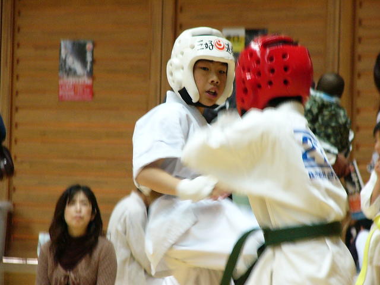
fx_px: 2272
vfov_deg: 7.2
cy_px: 142
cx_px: 190
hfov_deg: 9.6
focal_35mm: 207
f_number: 2.8
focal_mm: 27.2
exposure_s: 1/50
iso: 200
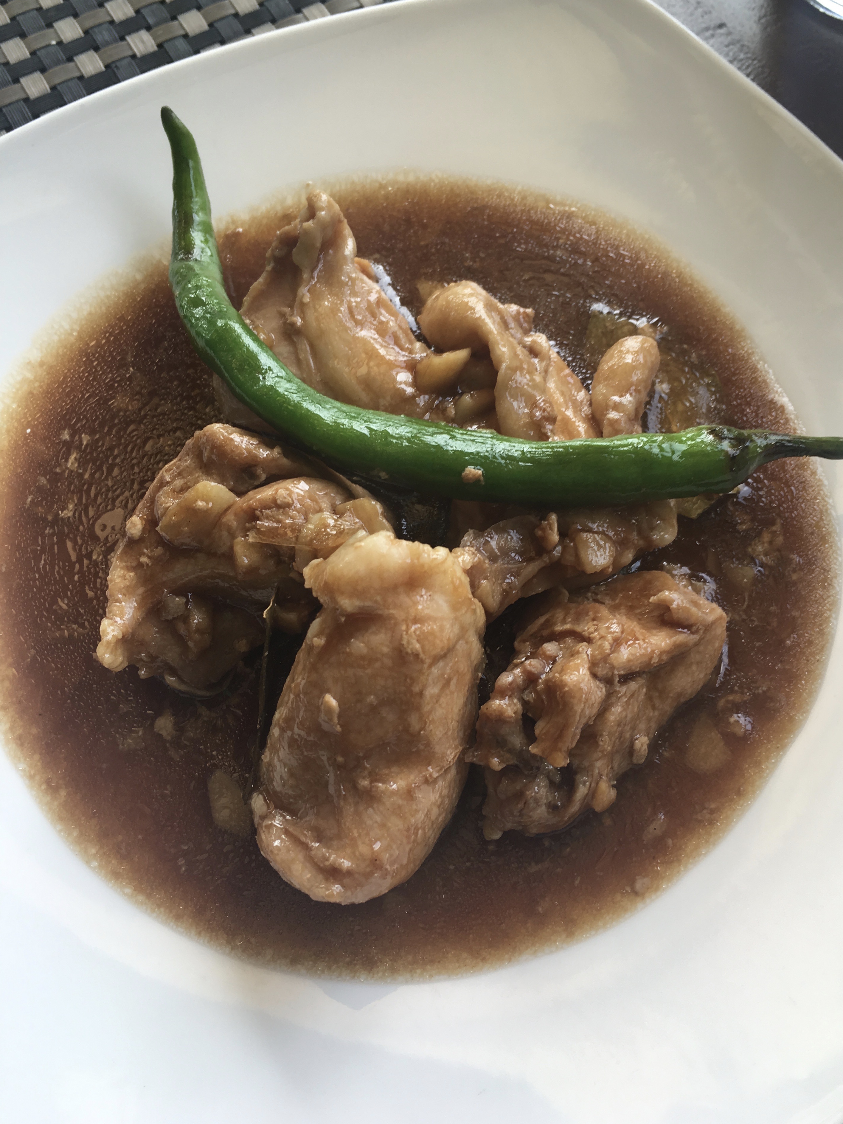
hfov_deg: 45.4
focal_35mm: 31
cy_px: 555
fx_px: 1007
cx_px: 449
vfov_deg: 58.3
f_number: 2.2
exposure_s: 1/130
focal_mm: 4.15
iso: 25
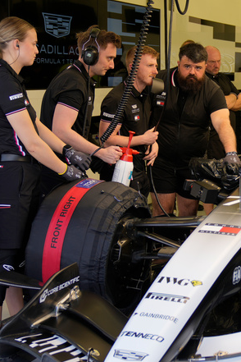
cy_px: 188
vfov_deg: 25.7
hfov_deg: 16.8
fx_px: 793
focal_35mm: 79
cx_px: 252
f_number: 2.8
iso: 100
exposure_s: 1/160
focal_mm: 34
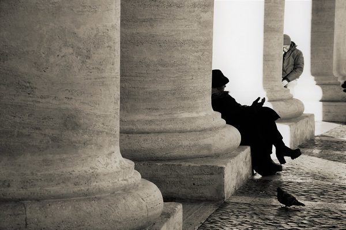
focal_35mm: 147
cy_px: 115
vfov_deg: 9.3
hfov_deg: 14.0
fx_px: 1411
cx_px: 173
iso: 200
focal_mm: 98
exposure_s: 1/200
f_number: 9
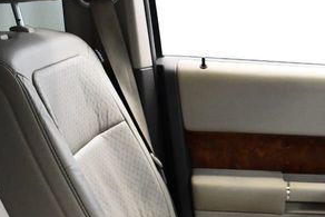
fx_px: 714
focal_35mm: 79
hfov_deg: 24.4
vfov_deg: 16.8
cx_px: 334
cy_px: 235
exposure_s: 1/125
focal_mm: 18
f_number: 3.5
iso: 3200
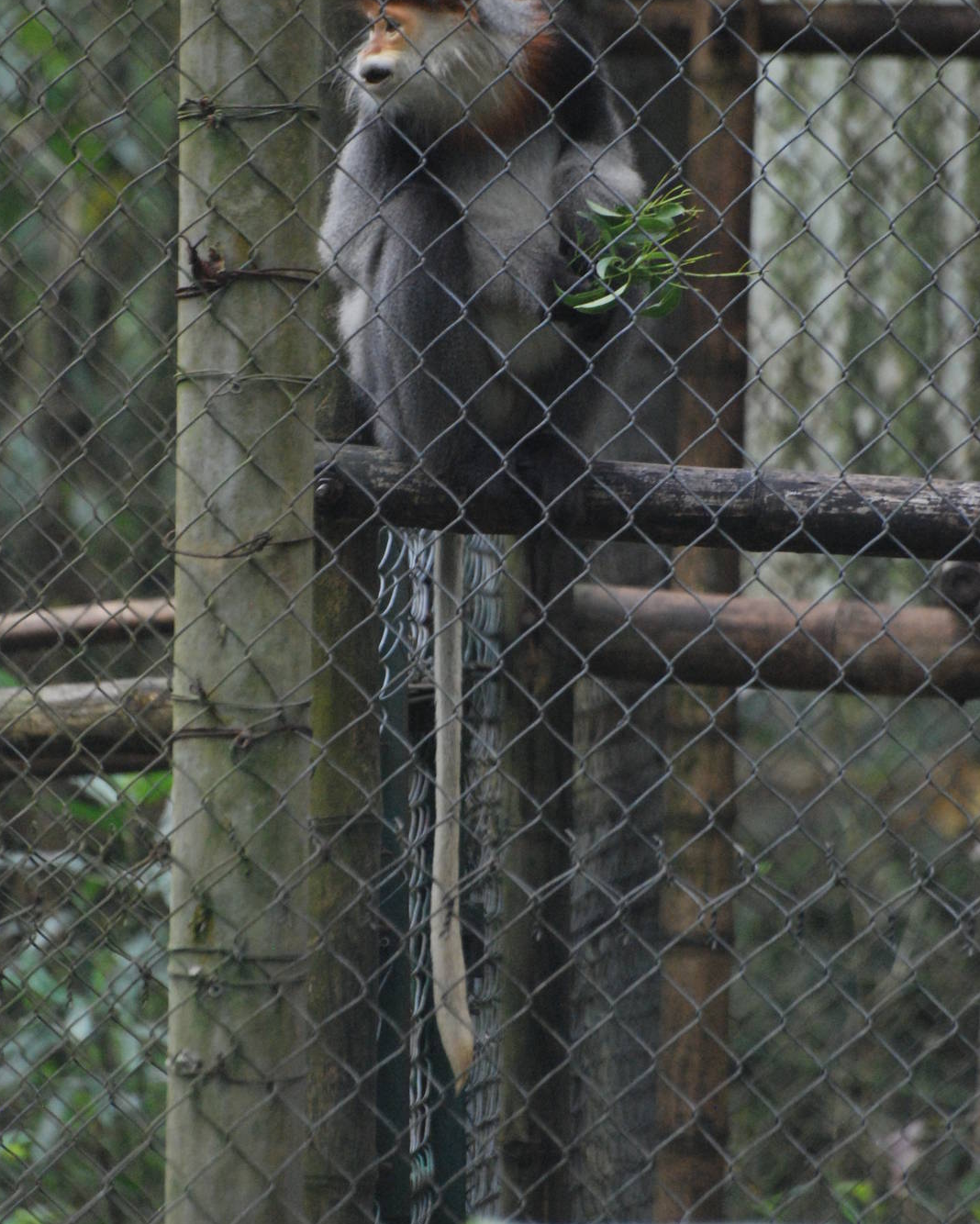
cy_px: 554
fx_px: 18373
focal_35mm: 507
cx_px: 490
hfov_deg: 3.1
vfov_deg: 3.8
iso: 1600
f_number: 5.6
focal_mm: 300
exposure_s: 1/160
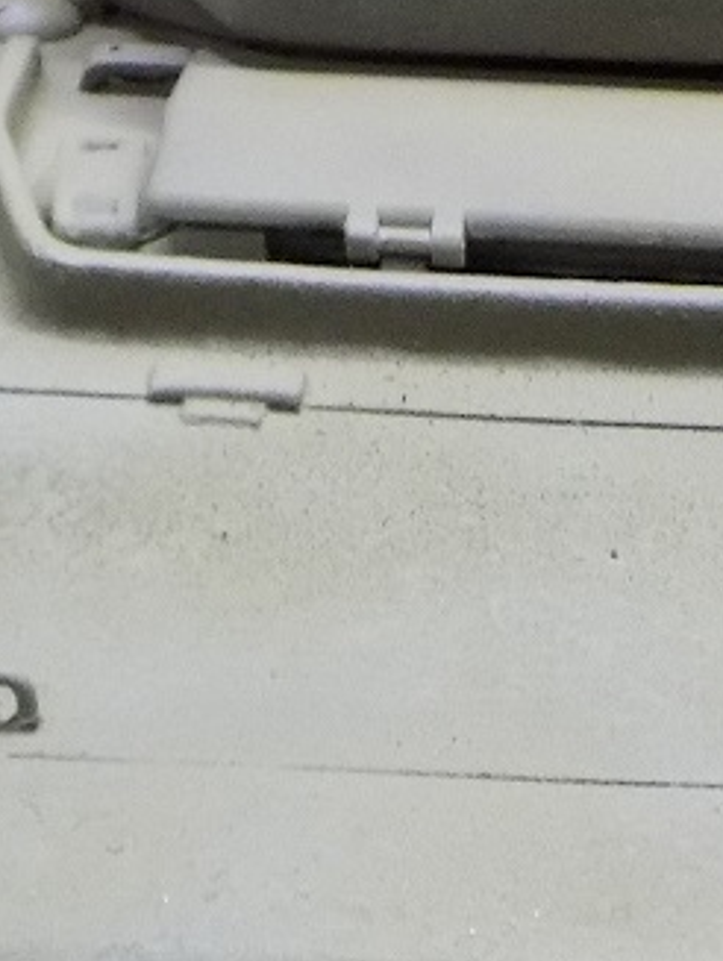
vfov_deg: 10.9
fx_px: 5031
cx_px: 632
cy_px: 561
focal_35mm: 181
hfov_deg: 8.2
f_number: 3.7
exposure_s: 1/15
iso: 400
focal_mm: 8.1
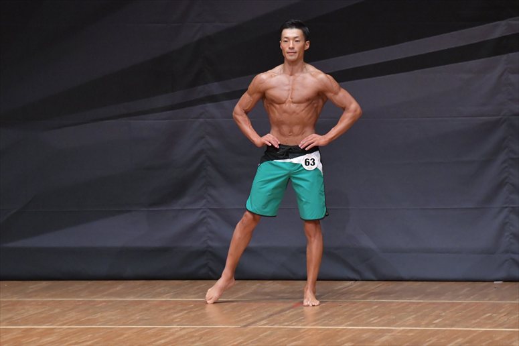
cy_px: 173
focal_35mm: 300
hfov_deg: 6.9
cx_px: 260
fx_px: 4323
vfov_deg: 4.6
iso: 6400
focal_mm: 200
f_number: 5.6
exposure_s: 1/400
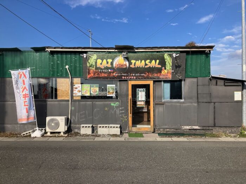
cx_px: 123
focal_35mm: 28
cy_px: 92
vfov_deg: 49.7
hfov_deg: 63.4
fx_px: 199
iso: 32
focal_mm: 3.99
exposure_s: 1/2208
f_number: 1.8
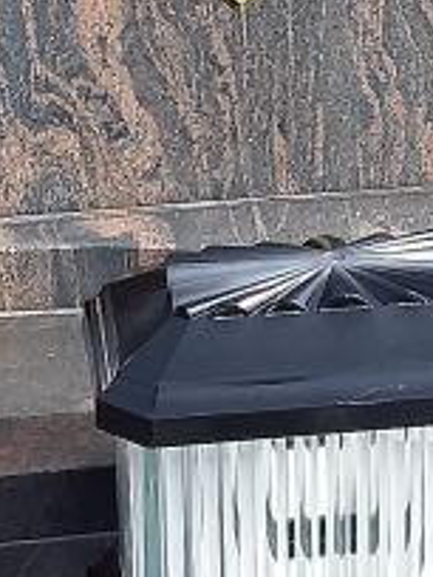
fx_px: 1468
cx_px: 221
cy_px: -91
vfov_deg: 20.9
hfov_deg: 16.8
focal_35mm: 88
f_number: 1.9
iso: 40
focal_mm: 2.91
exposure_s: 1/838
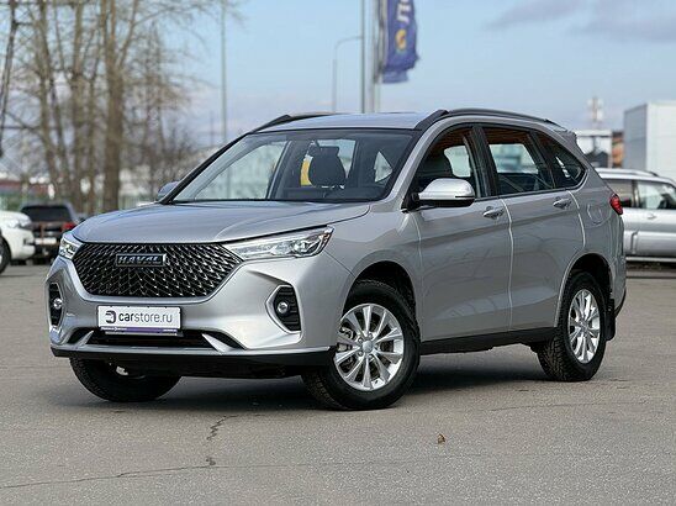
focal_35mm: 120
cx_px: 338
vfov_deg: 12.3
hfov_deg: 16.4
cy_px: 253
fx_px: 2341
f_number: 2.8
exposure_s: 1/1422
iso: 64
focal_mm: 15.66
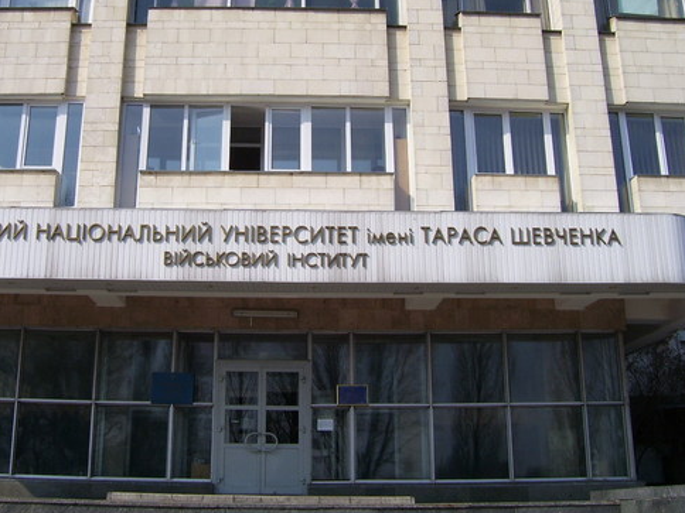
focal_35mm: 45
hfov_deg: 41.8
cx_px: 269
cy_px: 188
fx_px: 890
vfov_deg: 32.0
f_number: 4.8
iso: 80
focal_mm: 5.6
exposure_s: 1/250
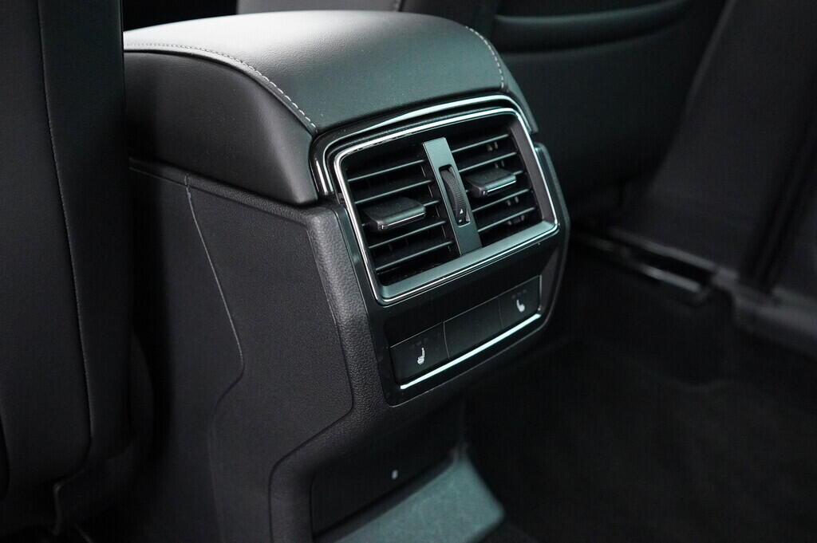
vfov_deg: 36.8
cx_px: 408
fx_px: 816
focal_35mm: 36
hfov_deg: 53.2
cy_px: 272
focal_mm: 24
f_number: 2.8
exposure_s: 1/320
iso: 6400
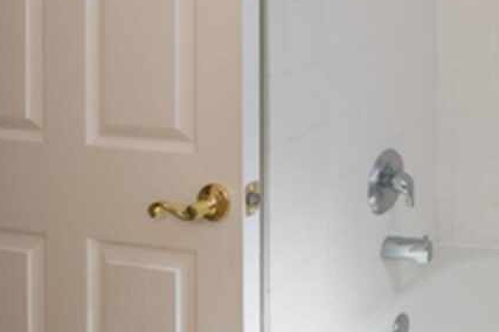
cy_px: -39
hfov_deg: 33.7
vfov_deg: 28.7
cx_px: 647
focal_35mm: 42
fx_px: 582
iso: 50
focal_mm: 14
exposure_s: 1/500
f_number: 3.5
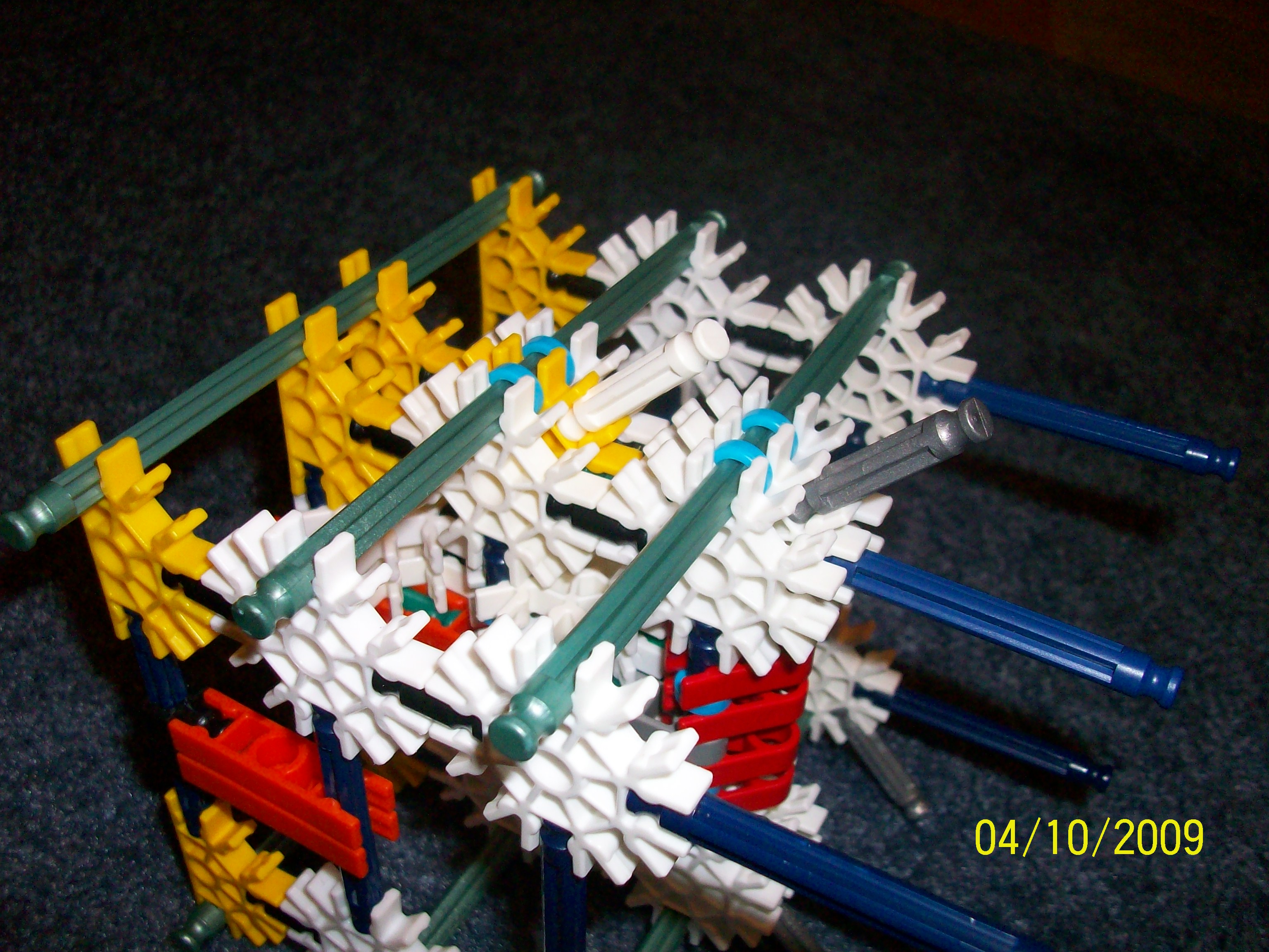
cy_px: 476
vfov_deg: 41.8
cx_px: 634
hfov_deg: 54.0
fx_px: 1246
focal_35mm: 34
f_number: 2.8
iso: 160
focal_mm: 5.7
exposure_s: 1/60
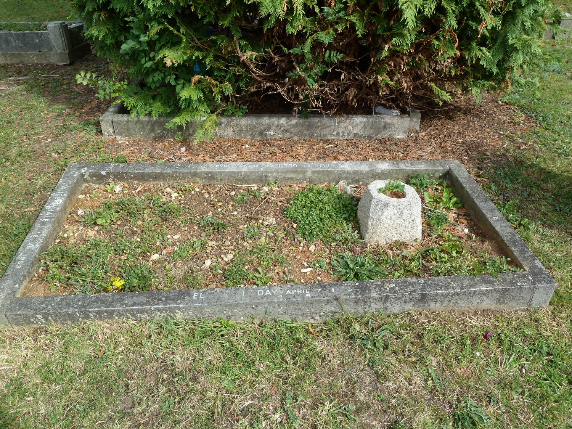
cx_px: 286
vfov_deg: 54.9
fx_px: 413
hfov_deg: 69.4
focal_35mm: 25
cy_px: 214
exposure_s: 1/200
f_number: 4
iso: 80
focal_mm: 4.1
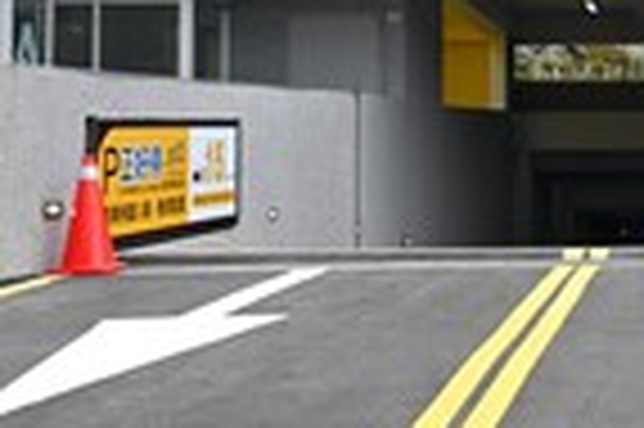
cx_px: 757
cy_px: 20
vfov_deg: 15.4
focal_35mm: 87
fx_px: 1555
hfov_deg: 21.8
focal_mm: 31
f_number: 5.6
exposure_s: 1/160
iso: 64
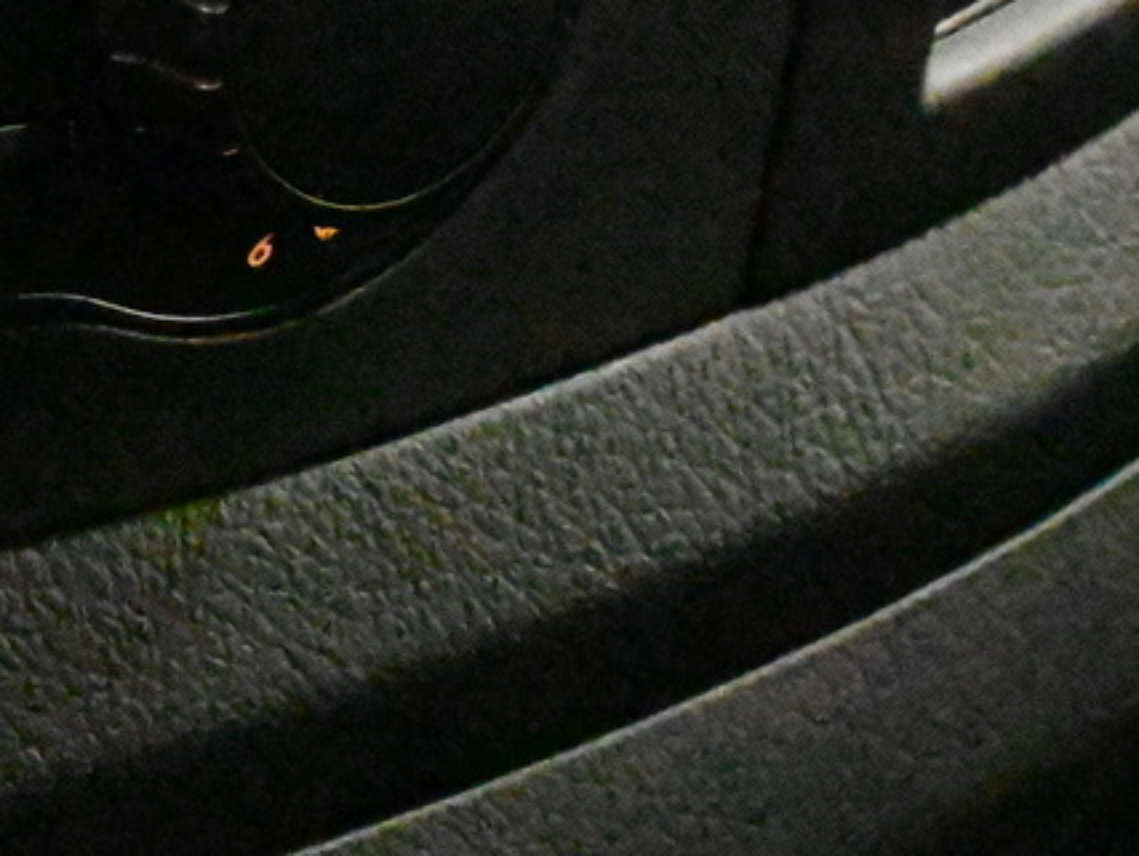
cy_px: -307
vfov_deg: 8.8
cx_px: -627
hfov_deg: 11.3
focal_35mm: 167
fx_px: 5491
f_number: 11
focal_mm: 30.5
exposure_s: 1/50
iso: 51200
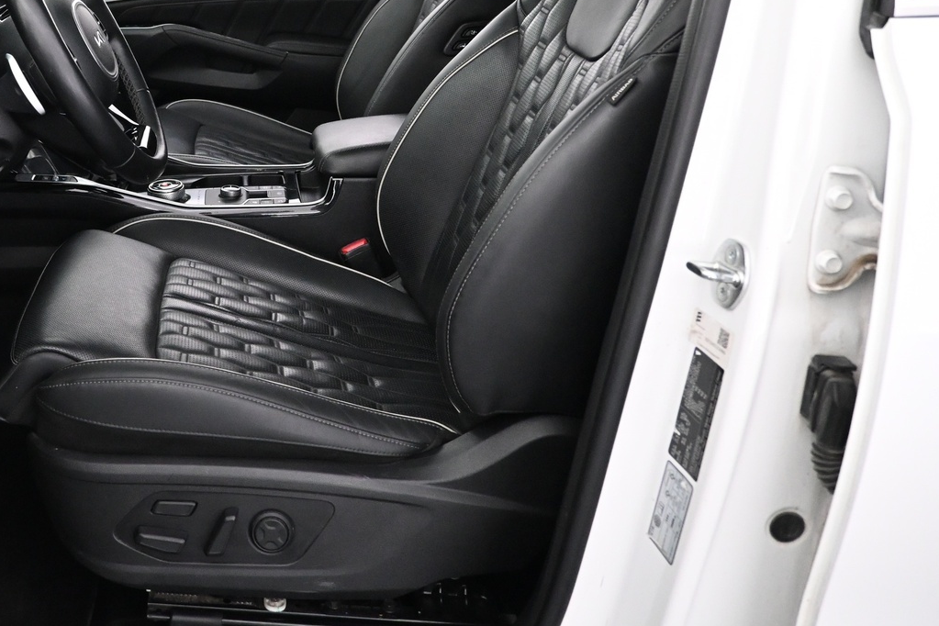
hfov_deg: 48.4
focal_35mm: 38
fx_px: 991
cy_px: 131
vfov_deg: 34.1
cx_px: 218
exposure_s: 1/60
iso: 4000
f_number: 3.5
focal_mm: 16
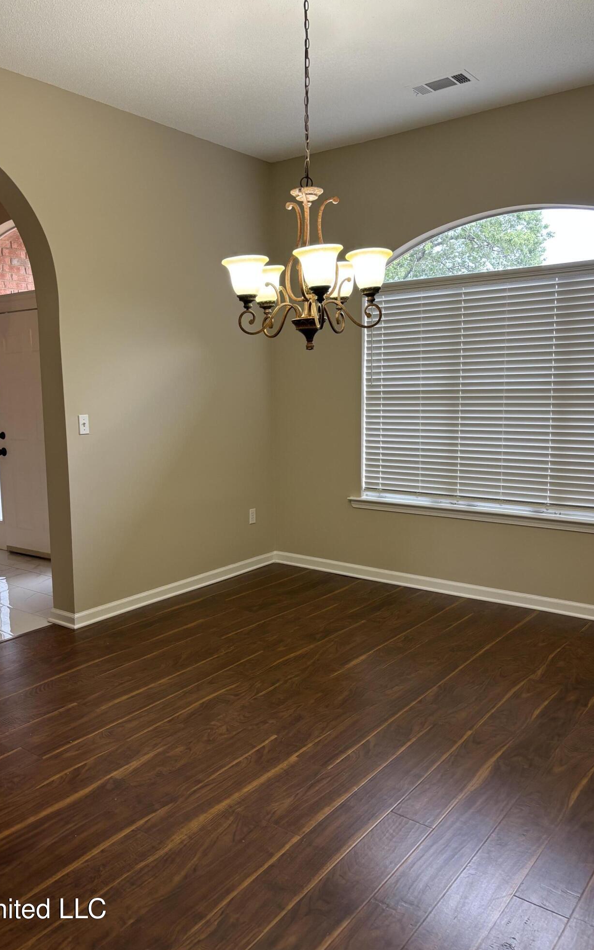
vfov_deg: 66.5
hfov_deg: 44.5
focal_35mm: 28
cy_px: 470
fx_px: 726
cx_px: 270
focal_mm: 5.96
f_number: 1.6
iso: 125
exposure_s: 1/60
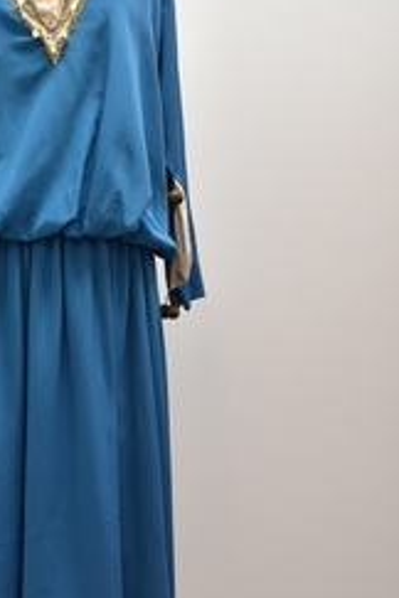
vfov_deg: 39.6
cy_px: 330
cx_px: 42
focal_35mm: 50
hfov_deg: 26.1
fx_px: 831
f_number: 4.5
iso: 1000
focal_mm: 18
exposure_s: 1/100
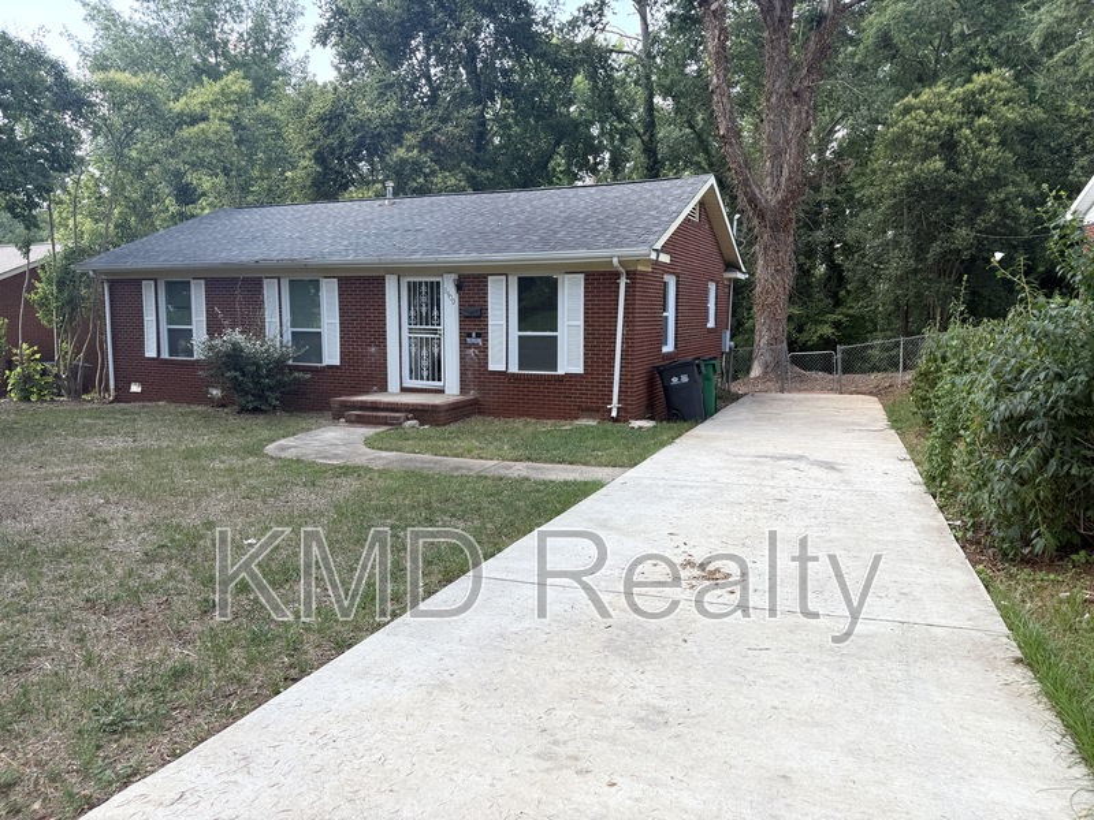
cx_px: 547
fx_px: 758
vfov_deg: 56.8
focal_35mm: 24
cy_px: 410
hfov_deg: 71.6
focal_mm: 6.76
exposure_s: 1/405
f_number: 1.78
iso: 80
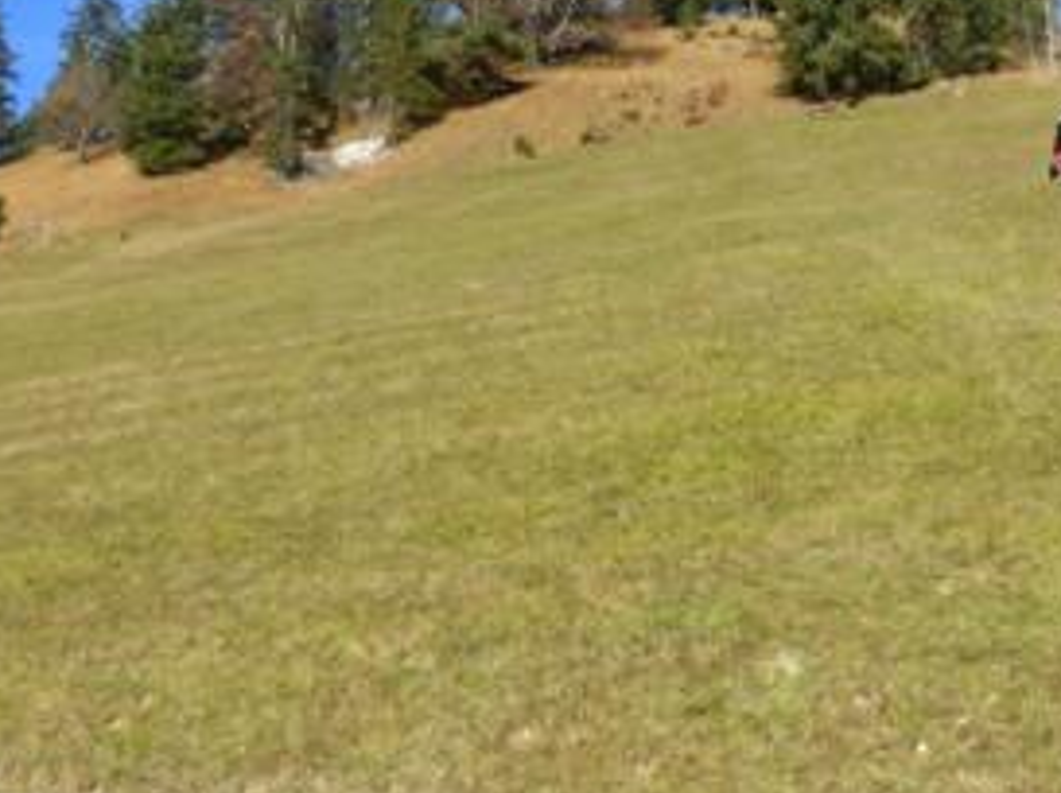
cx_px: 608
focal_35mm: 56
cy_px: 299
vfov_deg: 26.0
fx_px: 1714
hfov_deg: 34.3
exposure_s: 1/800
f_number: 3.3
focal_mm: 4.4
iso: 100
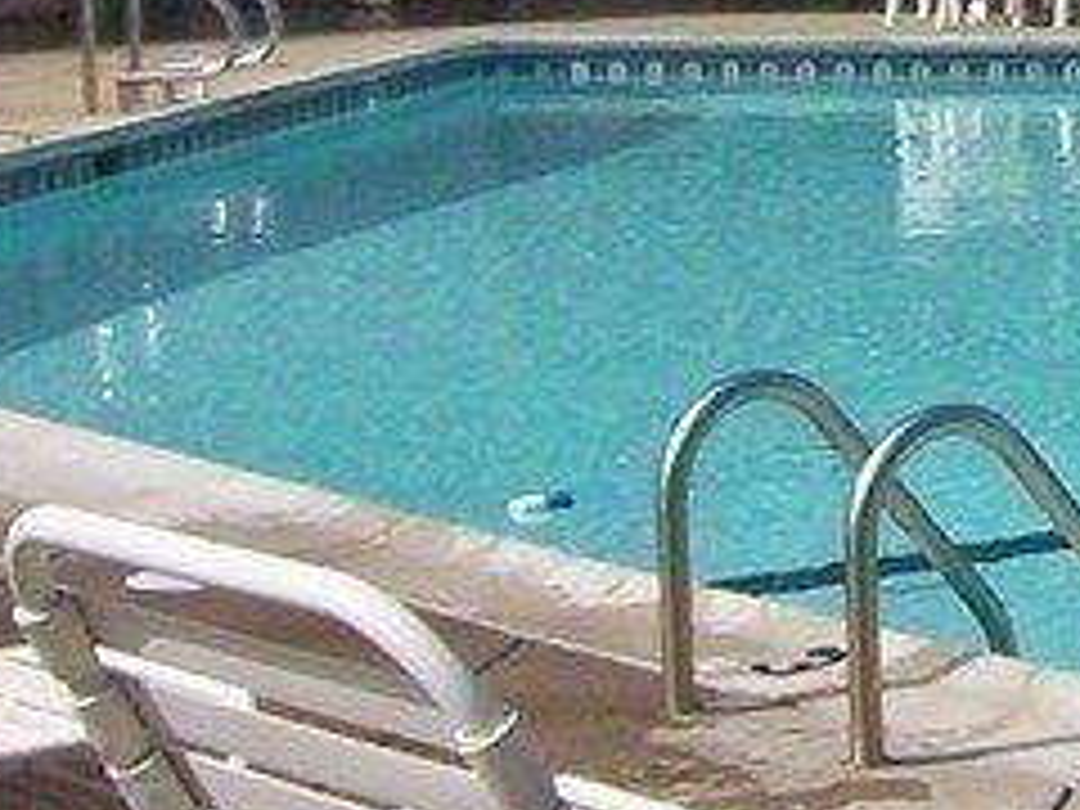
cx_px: 1496
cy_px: -144
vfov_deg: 9.6
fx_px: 4774
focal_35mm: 153
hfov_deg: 12.4
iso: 100
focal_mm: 5.54
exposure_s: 1/956
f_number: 5.24
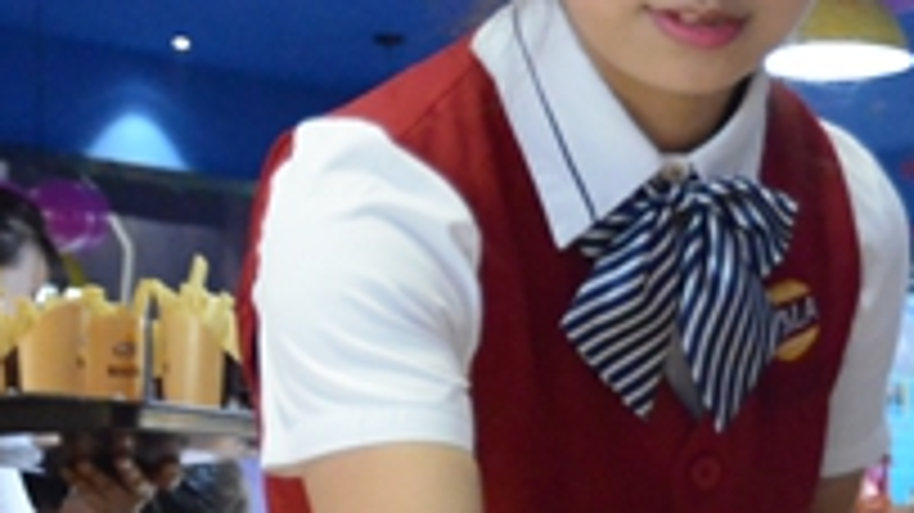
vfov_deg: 10.1
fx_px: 2907
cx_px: 522
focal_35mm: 120
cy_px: 418
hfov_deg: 17.9
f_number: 4
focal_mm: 29
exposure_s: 1/125
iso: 6400
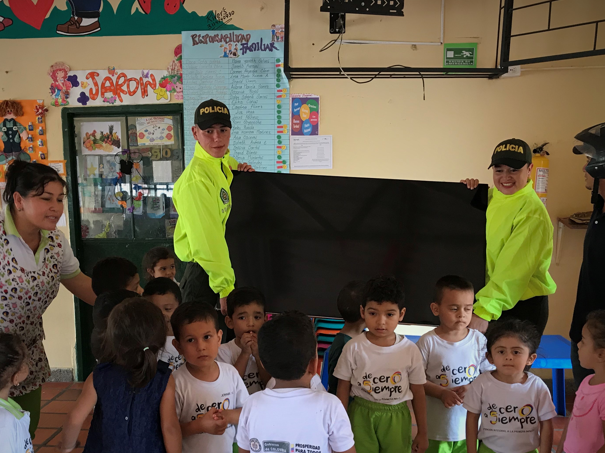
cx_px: 266
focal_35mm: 41
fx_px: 717
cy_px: 308
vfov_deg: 34.7
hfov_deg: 45.7
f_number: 1.8
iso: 40
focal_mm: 3.99
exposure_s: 1/24
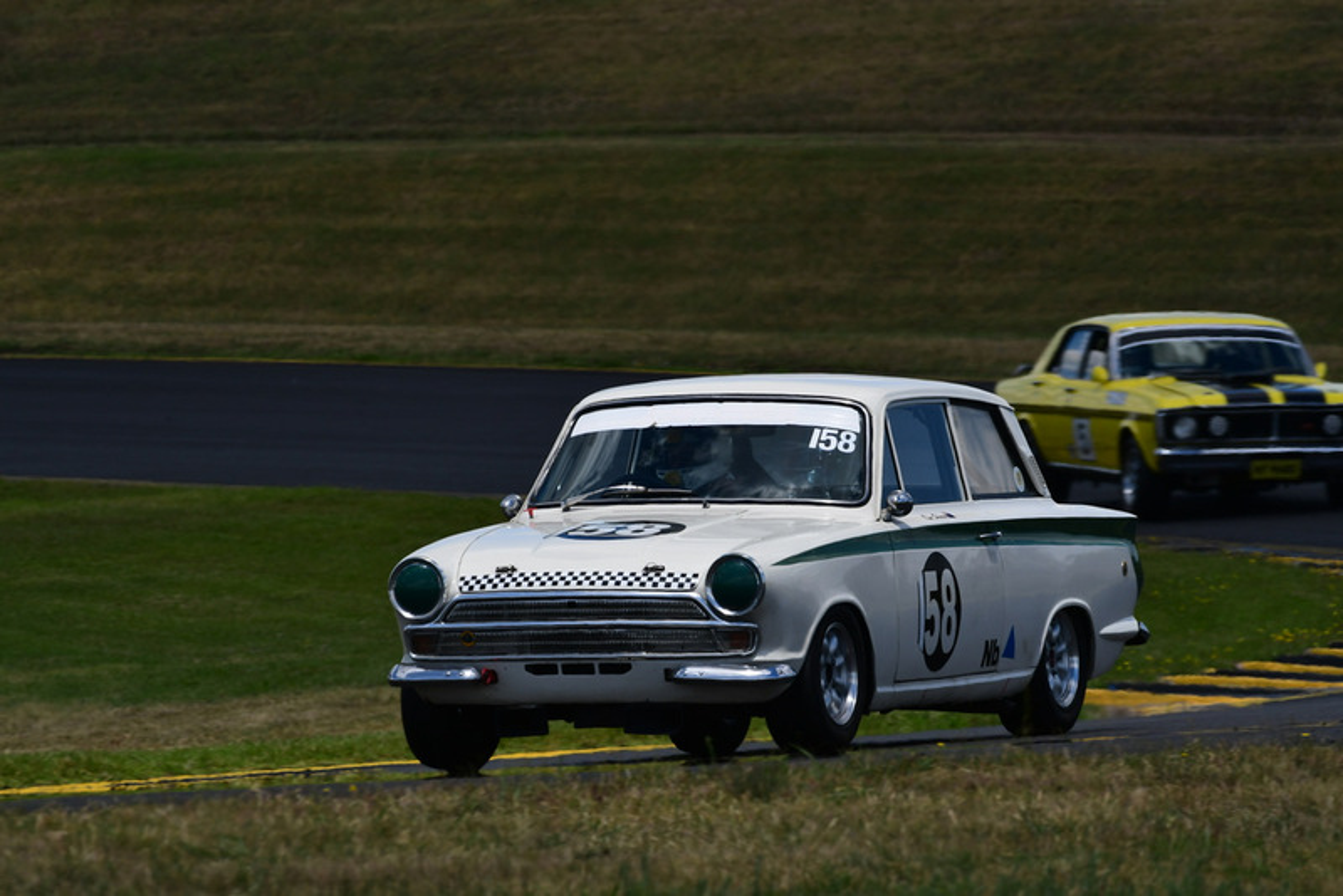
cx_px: 672
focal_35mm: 450
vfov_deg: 3.1
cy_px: 448
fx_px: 16793
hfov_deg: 4.6
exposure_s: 1/640
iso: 200
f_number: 10
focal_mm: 300
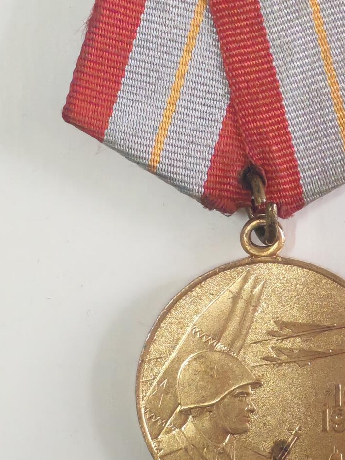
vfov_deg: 15.0
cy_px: 183
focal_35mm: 131
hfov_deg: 11.3
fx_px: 1740
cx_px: 268
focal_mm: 5.52
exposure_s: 1/33
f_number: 1.95
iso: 1000
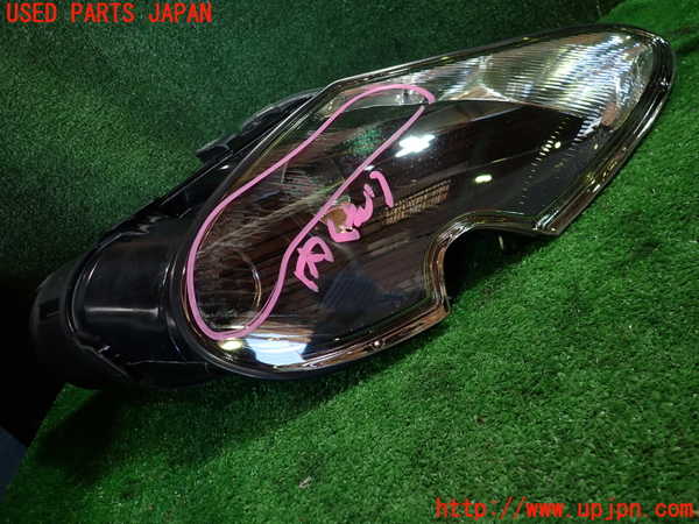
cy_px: 262
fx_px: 505
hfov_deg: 69.4
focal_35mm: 25
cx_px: 350
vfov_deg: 54.9
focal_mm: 4.5
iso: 200
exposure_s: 1/60
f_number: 2
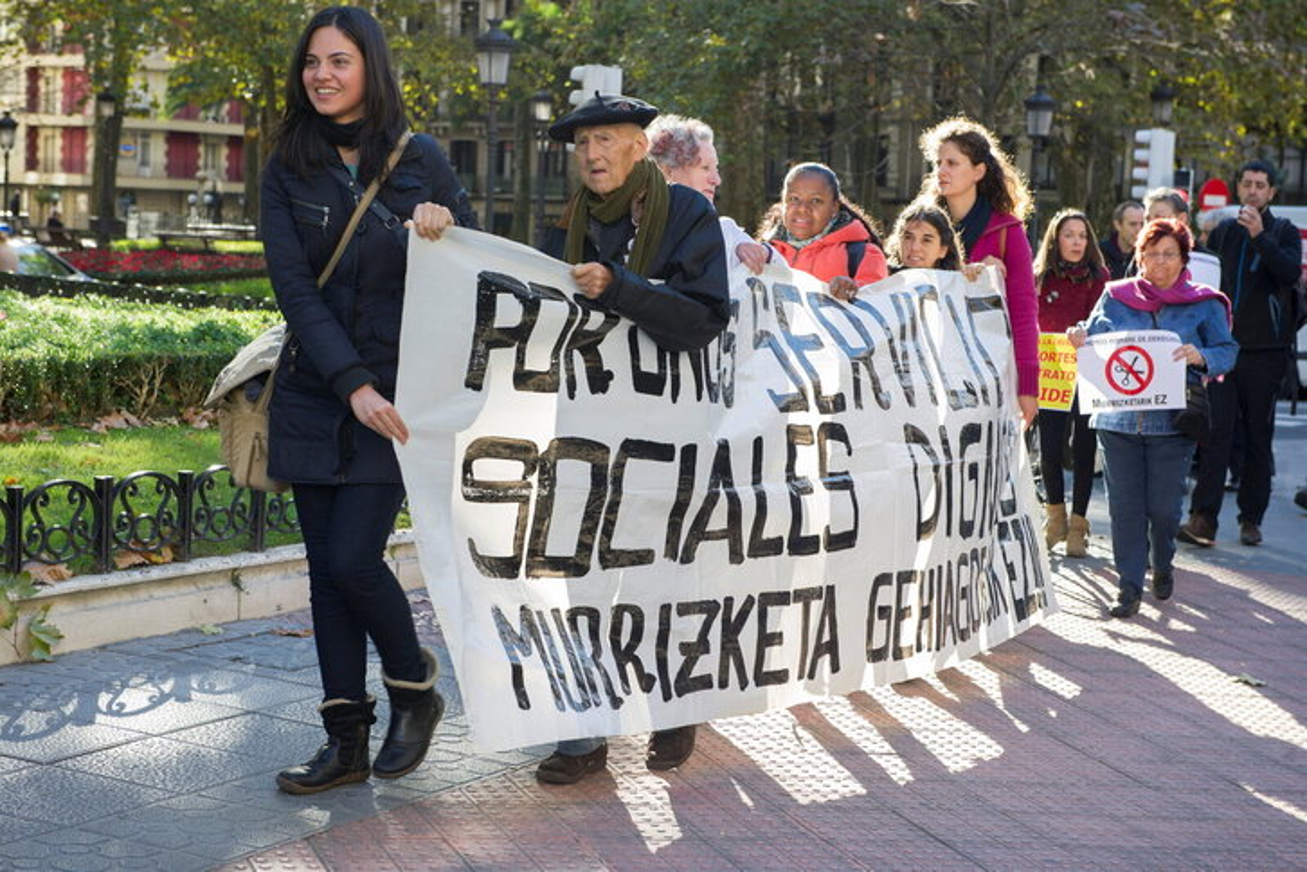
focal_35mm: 70
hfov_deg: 28.8
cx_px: 654
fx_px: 2541
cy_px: 436
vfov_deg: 19.5
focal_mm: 70
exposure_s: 1/160
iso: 400
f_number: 7.1
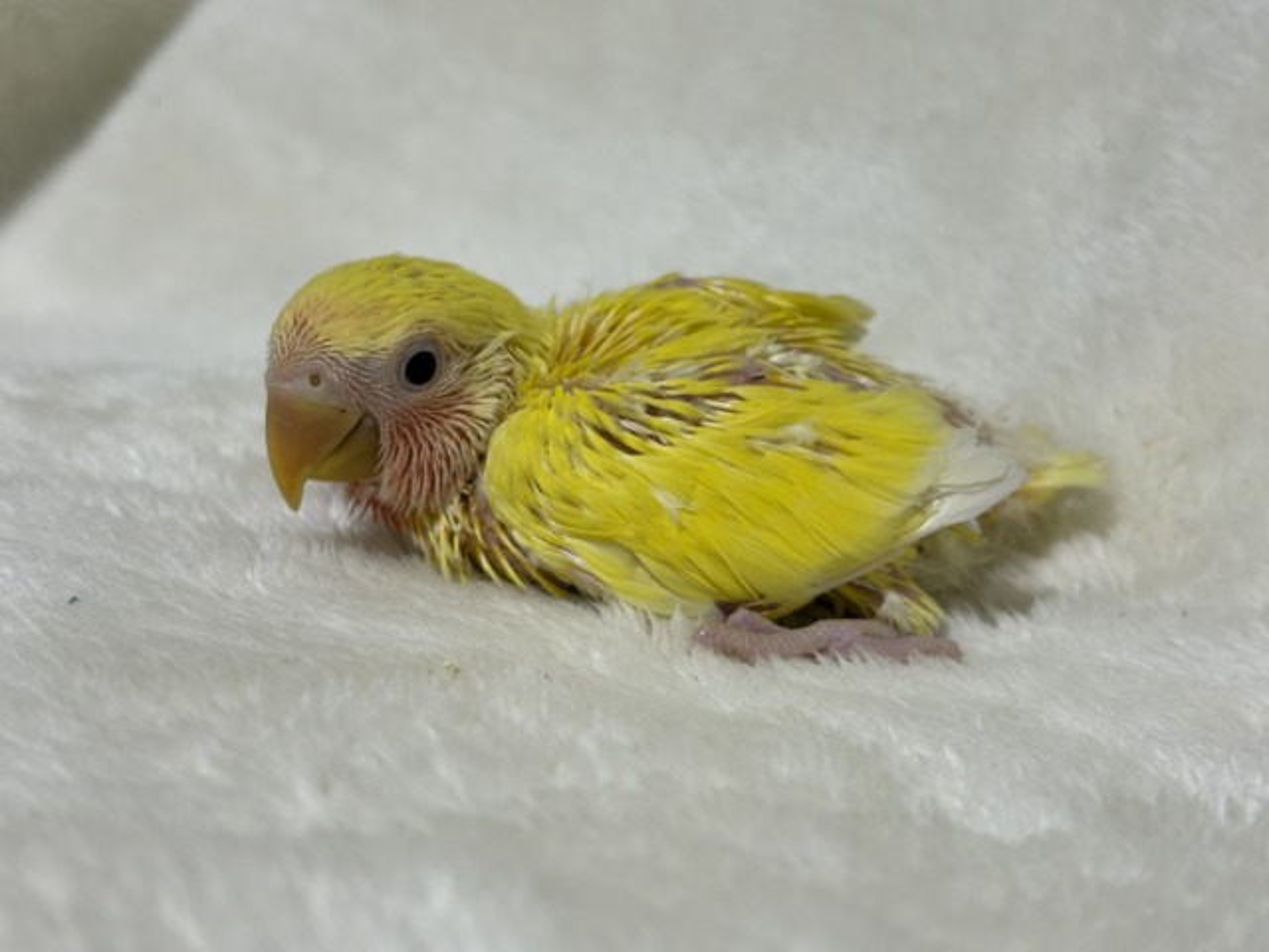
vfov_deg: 28.0
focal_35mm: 52
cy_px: 476
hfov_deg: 36.8
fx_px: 1906
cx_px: 634
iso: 100
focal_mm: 5.96
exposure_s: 1/33
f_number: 1.6
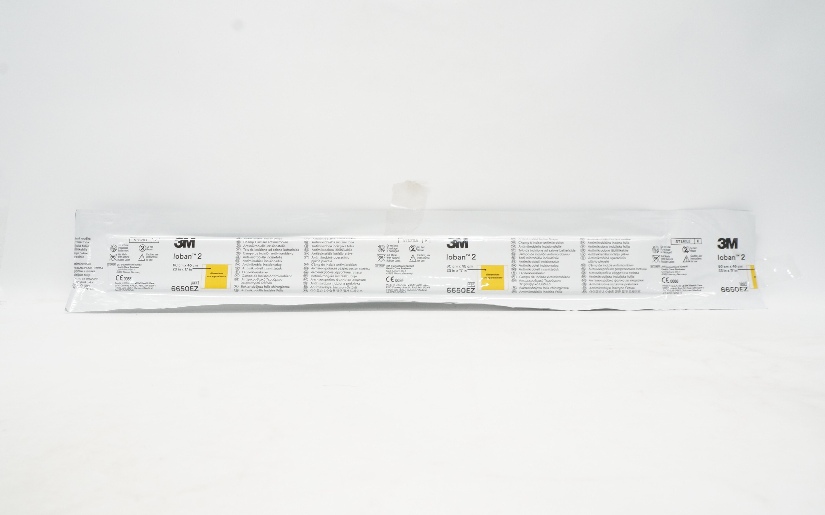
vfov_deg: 41.8
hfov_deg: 62.9
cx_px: 403
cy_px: 280
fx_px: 675
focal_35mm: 30
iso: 800
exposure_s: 1/20
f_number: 11
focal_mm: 18
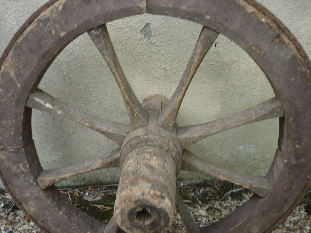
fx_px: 296
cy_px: 116
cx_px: 156
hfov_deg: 55.4
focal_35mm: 33
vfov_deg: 42.9
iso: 80
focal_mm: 5.5
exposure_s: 1/200
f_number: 2.8
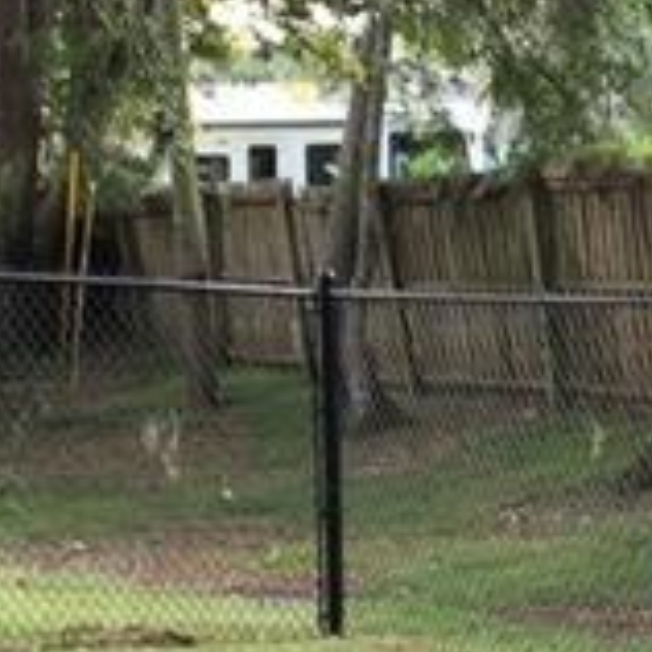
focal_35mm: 130
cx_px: 561
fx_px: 2770
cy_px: 392
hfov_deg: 13.3
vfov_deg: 13.4
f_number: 2.2
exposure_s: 1/60
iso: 32
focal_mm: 4.15
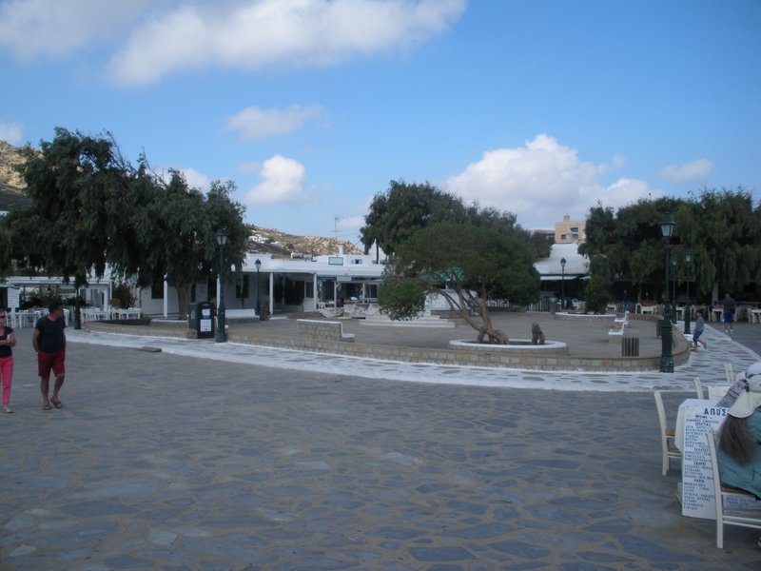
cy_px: 286
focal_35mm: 36
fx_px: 791
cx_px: 380
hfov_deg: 51.4
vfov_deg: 39.7
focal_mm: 6.3
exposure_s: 1/697
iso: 64
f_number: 3.5
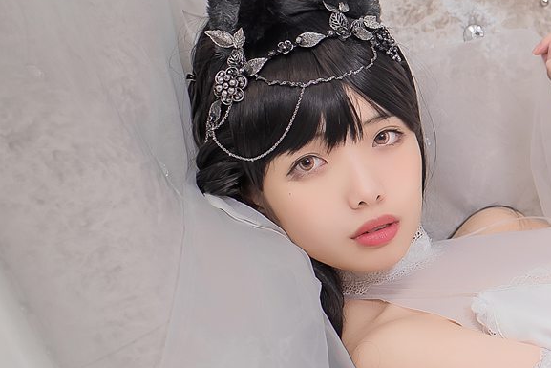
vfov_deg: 12.6
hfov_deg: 17.2
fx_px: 1669
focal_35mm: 109
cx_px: 795
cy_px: 162
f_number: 3.2
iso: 125
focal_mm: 35
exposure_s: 1/125
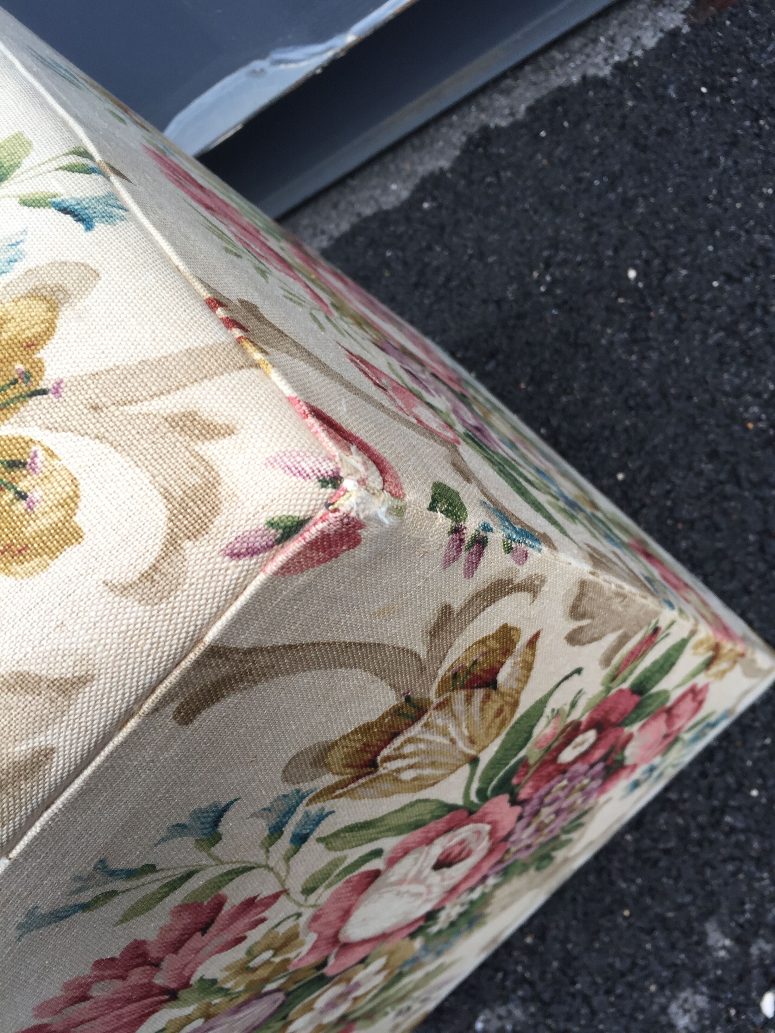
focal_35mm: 29
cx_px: 388
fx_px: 866
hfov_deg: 48.2
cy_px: 516
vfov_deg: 61.7
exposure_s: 1/100
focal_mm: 4.15
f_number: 2.2
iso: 32
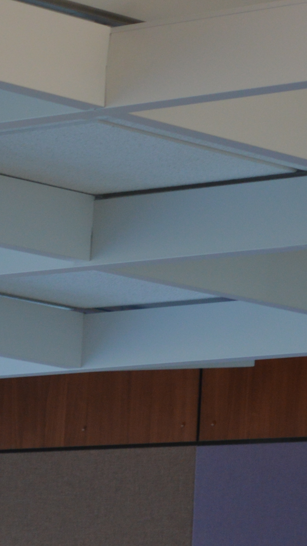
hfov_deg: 4.4
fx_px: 4020
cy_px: 124
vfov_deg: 7.8
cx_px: 180
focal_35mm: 278
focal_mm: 55
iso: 400
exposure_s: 1/125
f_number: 5.6
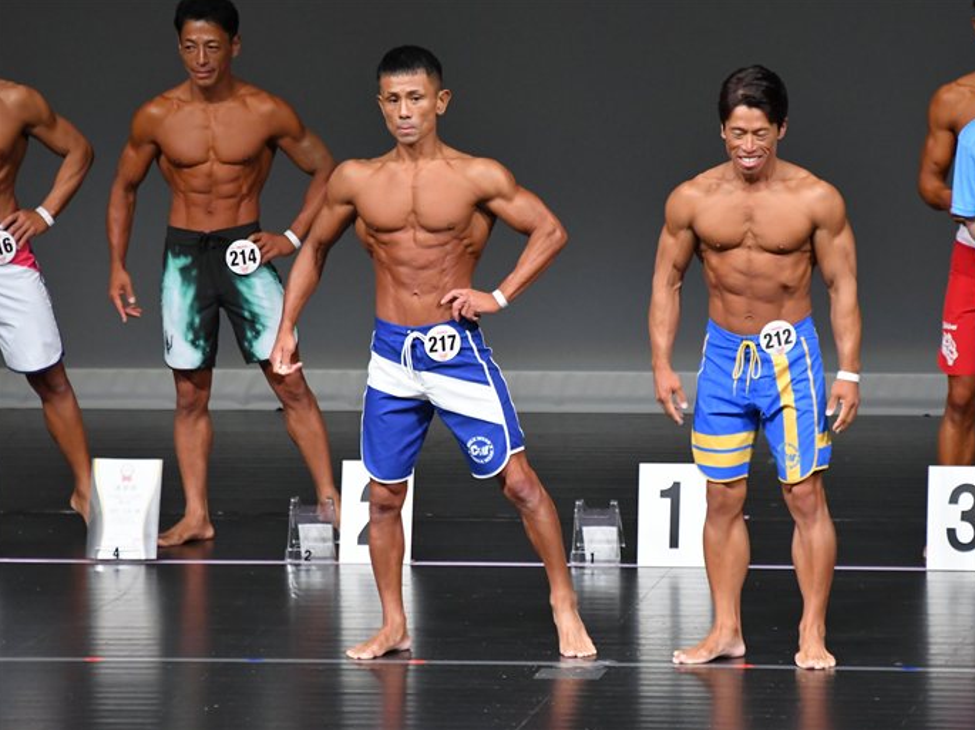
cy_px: 366
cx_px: 543
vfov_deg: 3.6
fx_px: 11486
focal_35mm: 408
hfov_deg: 4.9
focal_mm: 250
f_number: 5.6
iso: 4000
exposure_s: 1/400
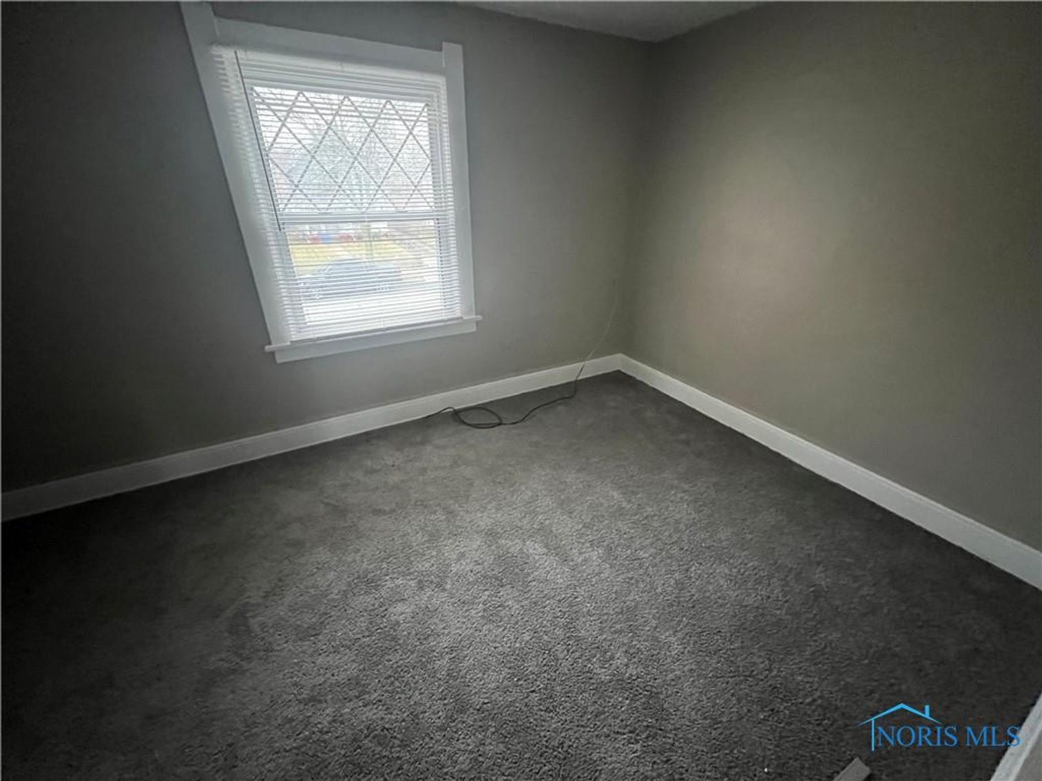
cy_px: 390
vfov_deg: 89.9
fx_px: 391
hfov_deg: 106.2
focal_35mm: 13
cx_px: 521
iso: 1250
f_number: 1.8
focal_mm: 1.57
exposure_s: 1/41
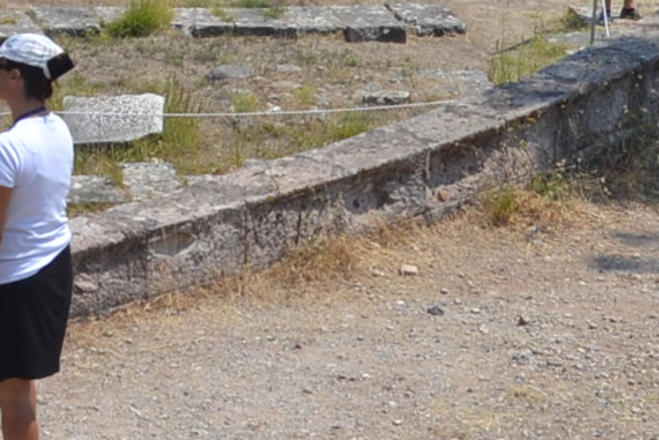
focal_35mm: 283
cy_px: -308
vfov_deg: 4.8
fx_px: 5183
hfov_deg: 7.1
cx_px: -375
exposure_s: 1/250
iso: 100
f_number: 8
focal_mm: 40
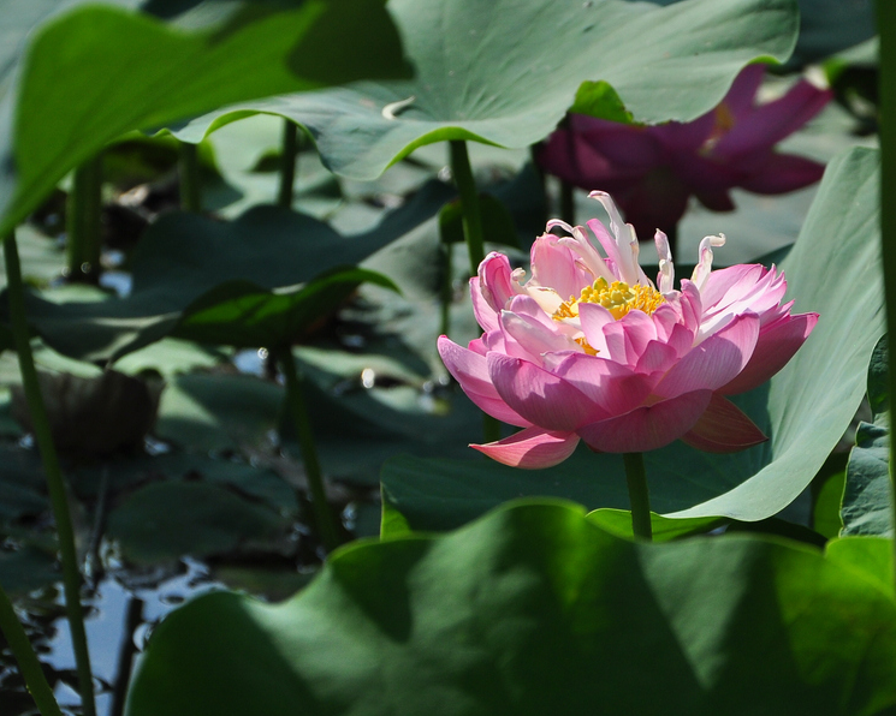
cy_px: 360
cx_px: 508
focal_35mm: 179
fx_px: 4735
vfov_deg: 8.7
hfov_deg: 10.8
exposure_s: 1/250
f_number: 5.6
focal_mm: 105
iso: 200
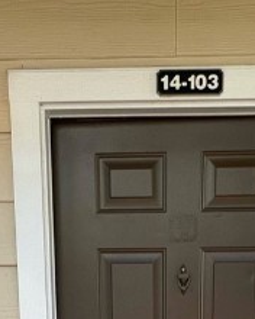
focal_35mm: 59
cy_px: 452
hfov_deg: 25.8
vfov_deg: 25.6
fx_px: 557
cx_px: 146
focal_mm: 1.57
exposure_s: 1/352
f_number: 1.8
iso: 32
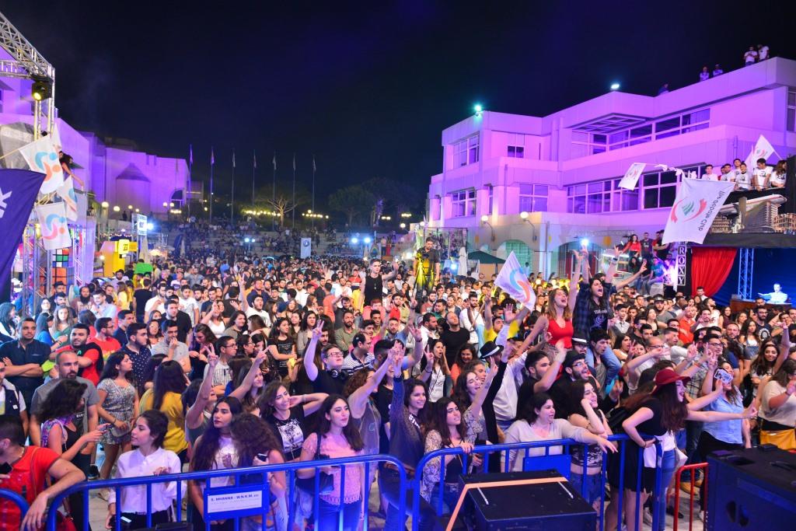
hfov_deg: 73.7
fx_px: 531
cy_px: 266
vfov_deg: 53.1
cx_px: 398
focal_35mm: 24
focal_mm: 24
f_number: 4
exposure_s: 1/60
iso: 1250
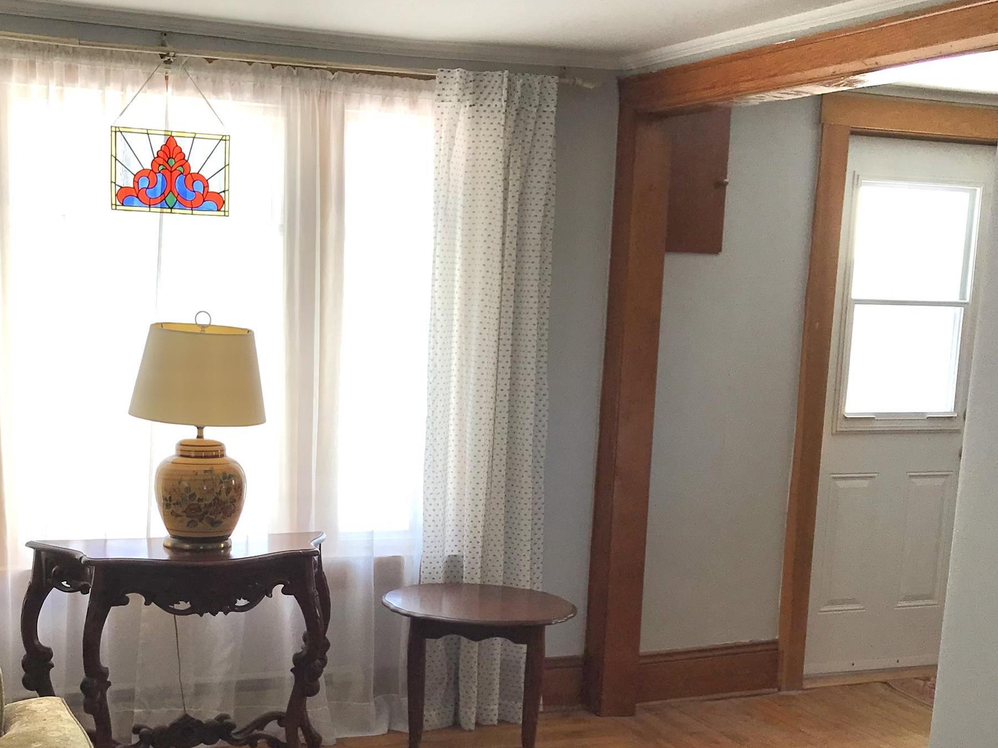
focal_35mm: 48
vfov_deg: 29.7
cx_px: 400
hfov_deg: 39.5
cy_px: 568
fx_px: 1384
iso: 20
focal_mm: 3.99
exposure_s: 1/322
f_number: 1.8
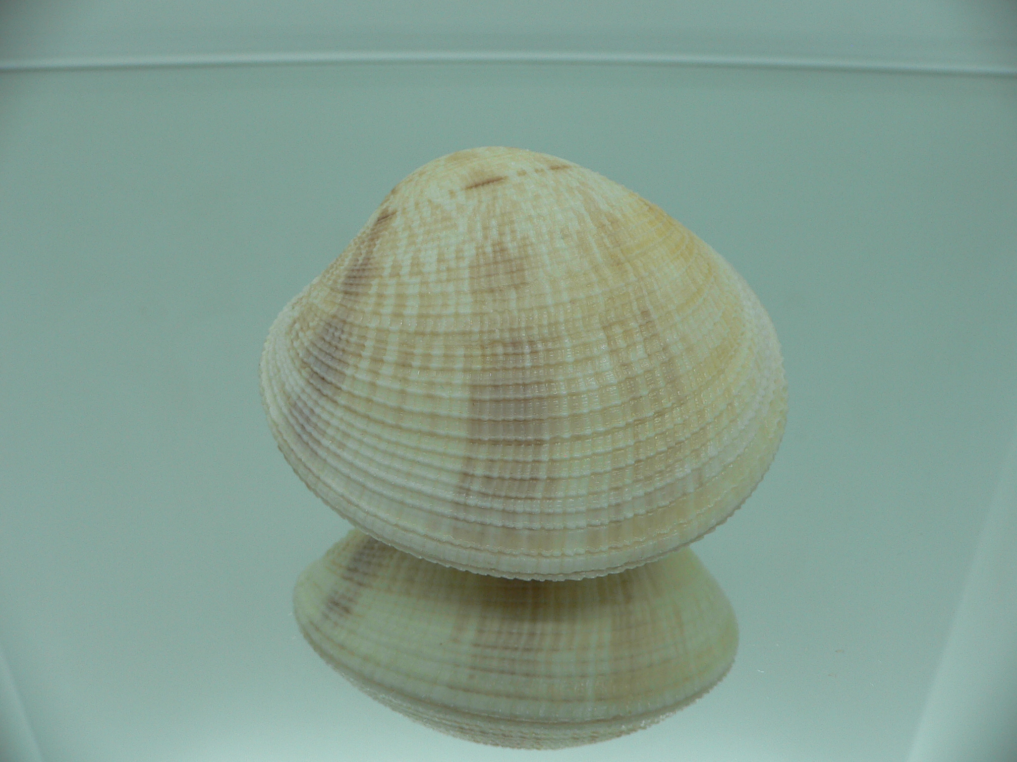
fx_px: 1028
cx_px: 508
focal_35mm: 35
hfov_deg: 52.6
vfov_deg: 40.7
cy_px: 381
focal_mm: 4.6
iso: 80
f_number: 2.8
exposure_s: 1/80
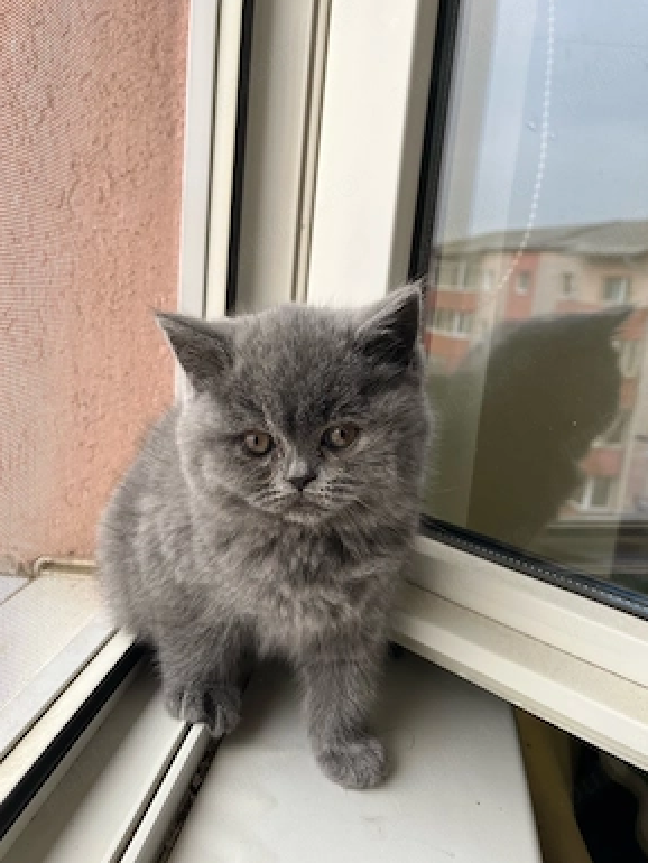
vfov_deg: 65.3
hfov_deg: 51.4
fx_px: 674
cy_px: 430
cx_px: 330
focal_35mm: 27
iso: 40
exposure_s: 1/122
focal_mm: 5.1
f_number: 1.6
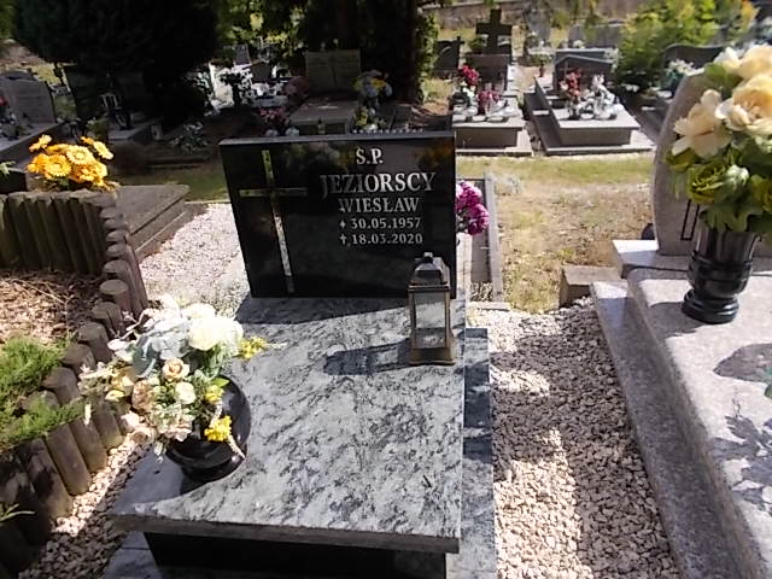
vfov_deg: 53.1
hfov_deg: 67.3
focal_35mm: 26
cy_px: 290
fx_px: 580
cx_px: 386
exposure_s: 1/100
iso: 80
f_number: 8
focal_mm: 4.6
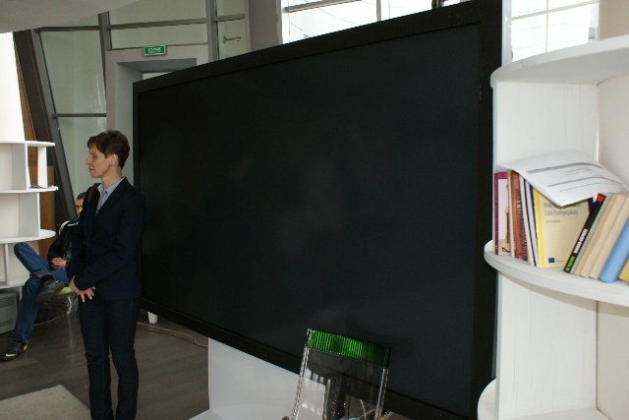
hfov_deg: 61.9
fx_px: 524
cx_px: 314
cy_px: 210
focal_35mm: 30
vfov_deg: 43.6
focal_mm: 20
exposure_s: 1/60
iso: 400
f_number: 5.6
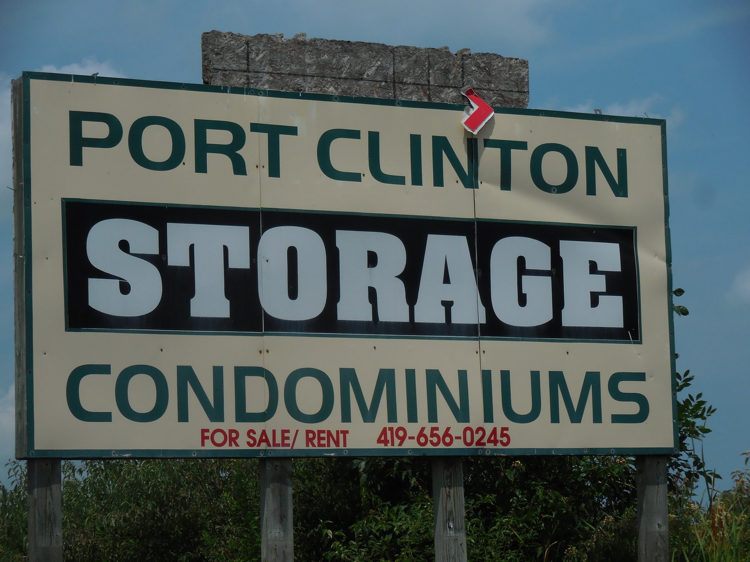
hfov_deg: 17.4
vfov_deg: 13.1
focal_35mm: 113
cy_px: 281
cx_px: 375
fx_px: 2448
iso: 125
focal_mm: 20.4
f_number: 5.1
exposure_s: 1/2000
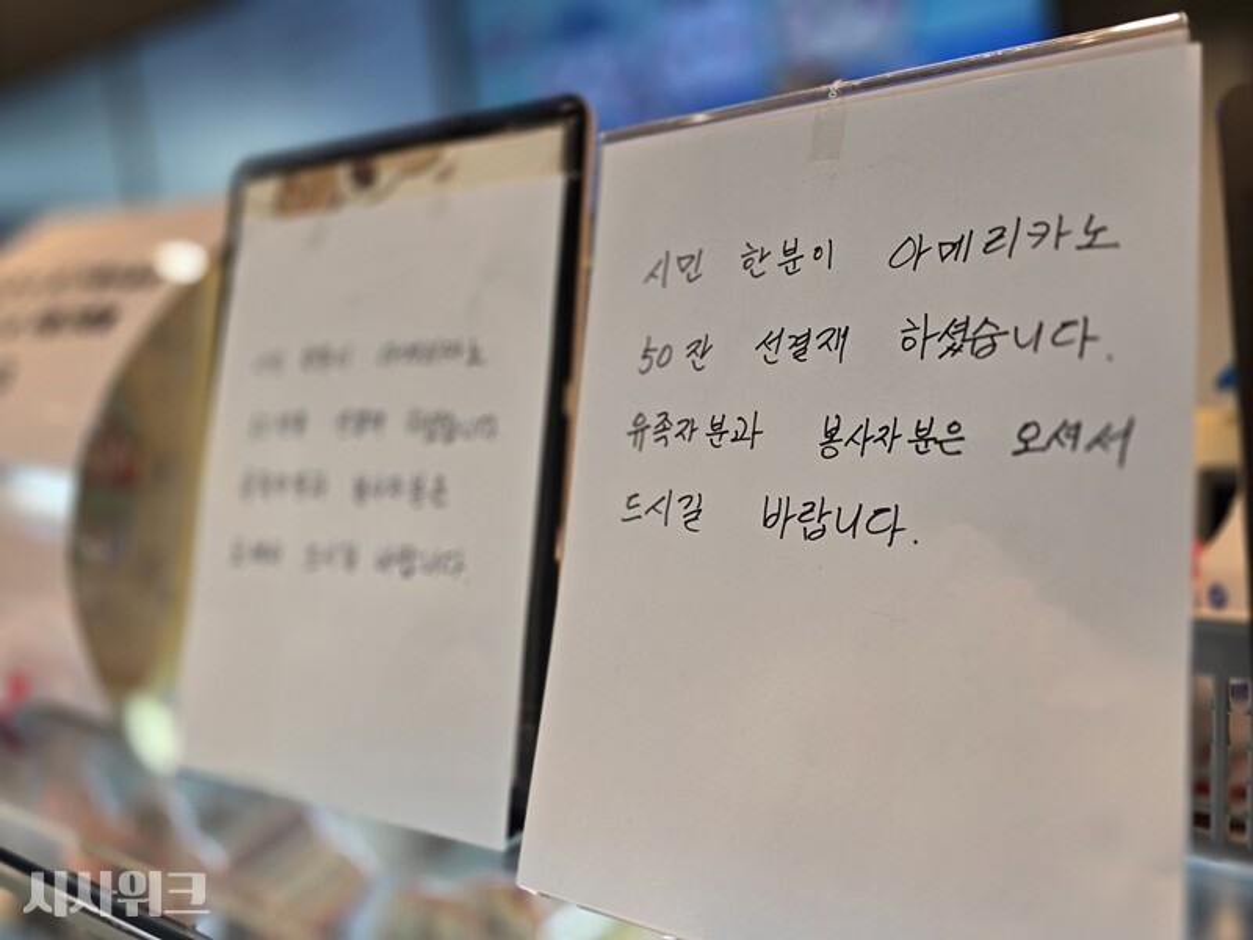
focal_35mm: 23
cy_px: 470
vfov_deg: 58.9
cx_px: 626
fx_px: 833
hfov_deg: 73.9
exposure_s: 1/120
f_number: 1.7
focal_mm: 6.3
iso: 32
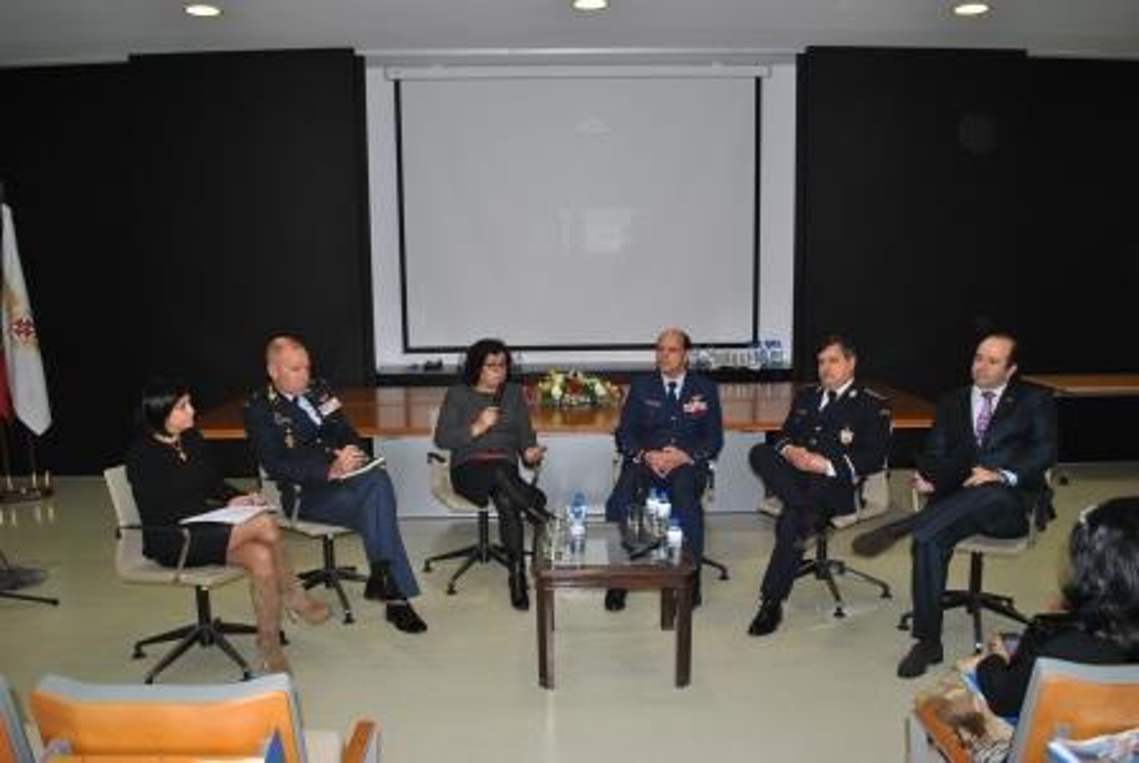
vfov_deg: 48.1
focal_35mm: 27
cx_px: 570
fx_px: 855
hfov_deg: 67.3
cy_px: 382
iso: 200
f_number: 3.5
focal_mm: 18
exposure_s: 1/60
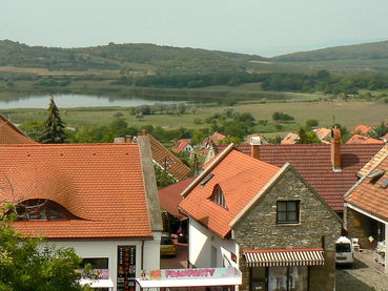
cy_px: 62
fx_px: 875
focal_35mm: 78
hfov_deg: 24.3
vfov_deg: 18.7
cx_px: 42
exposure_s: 1/500
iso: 80
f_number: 8
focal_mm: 6
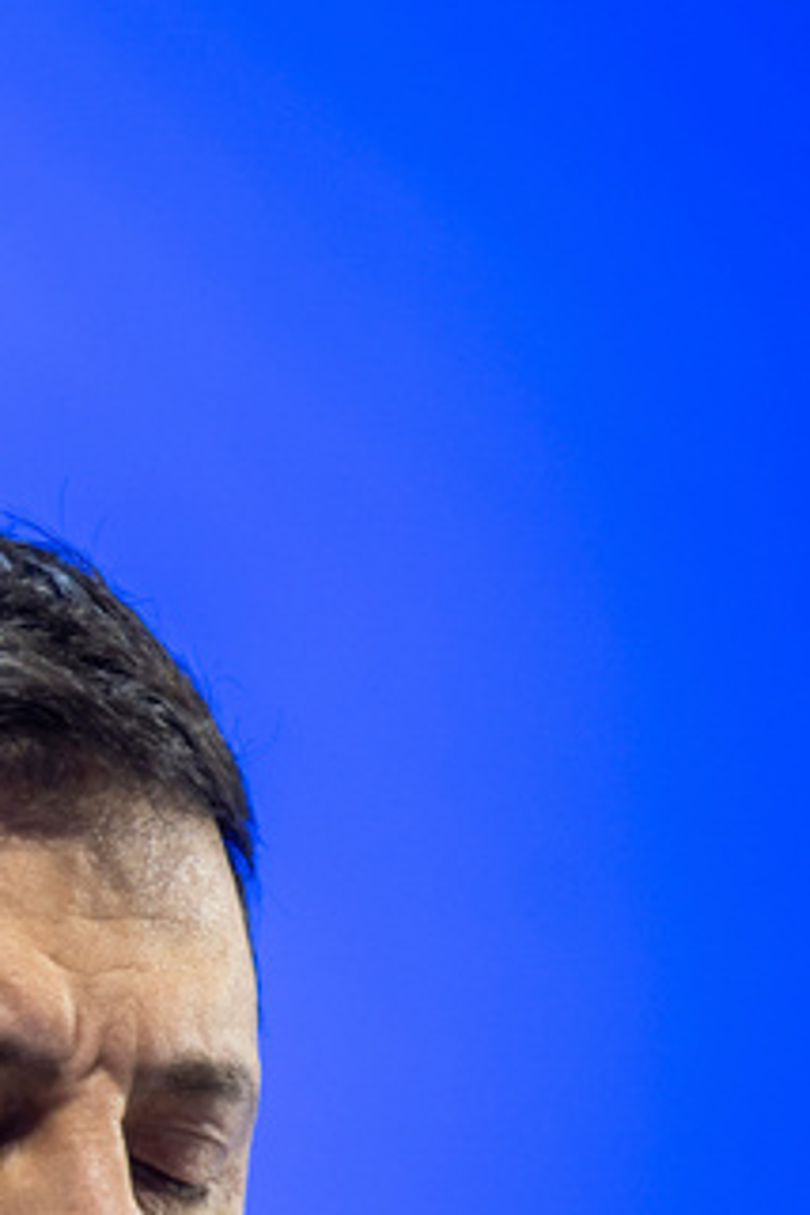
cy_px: 1058
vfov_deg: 3.2
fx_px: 21565
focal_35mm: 639
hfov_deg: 2.1
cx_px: -935
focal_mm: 200
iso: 800
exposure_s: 1/400
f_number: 2.8
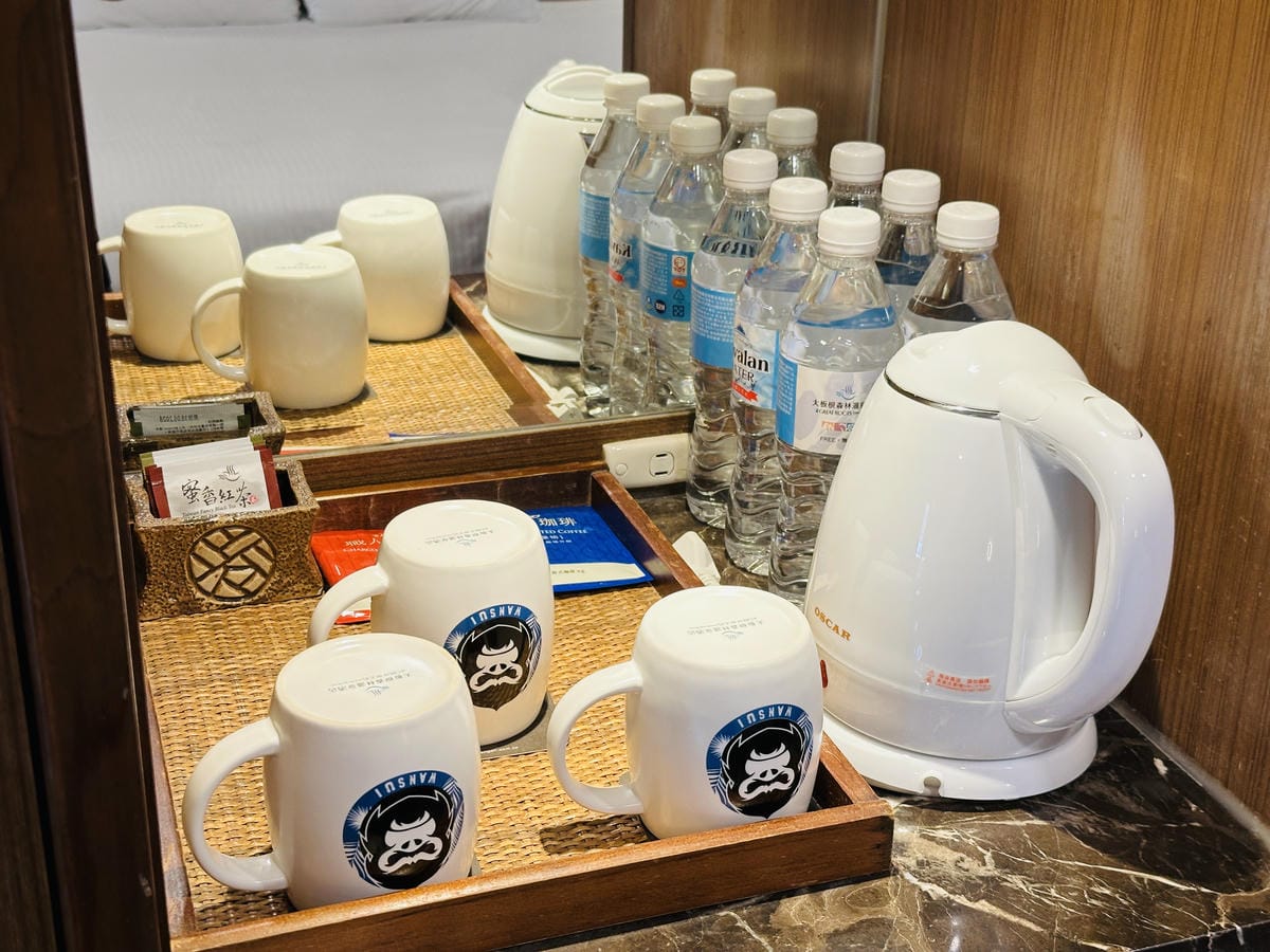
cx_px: 635
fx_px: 1761
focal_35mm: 48
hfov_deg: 39.7
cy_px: 476
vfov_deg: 30.3
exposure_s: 1/60
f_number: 1.78
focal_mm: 6.86
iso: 100
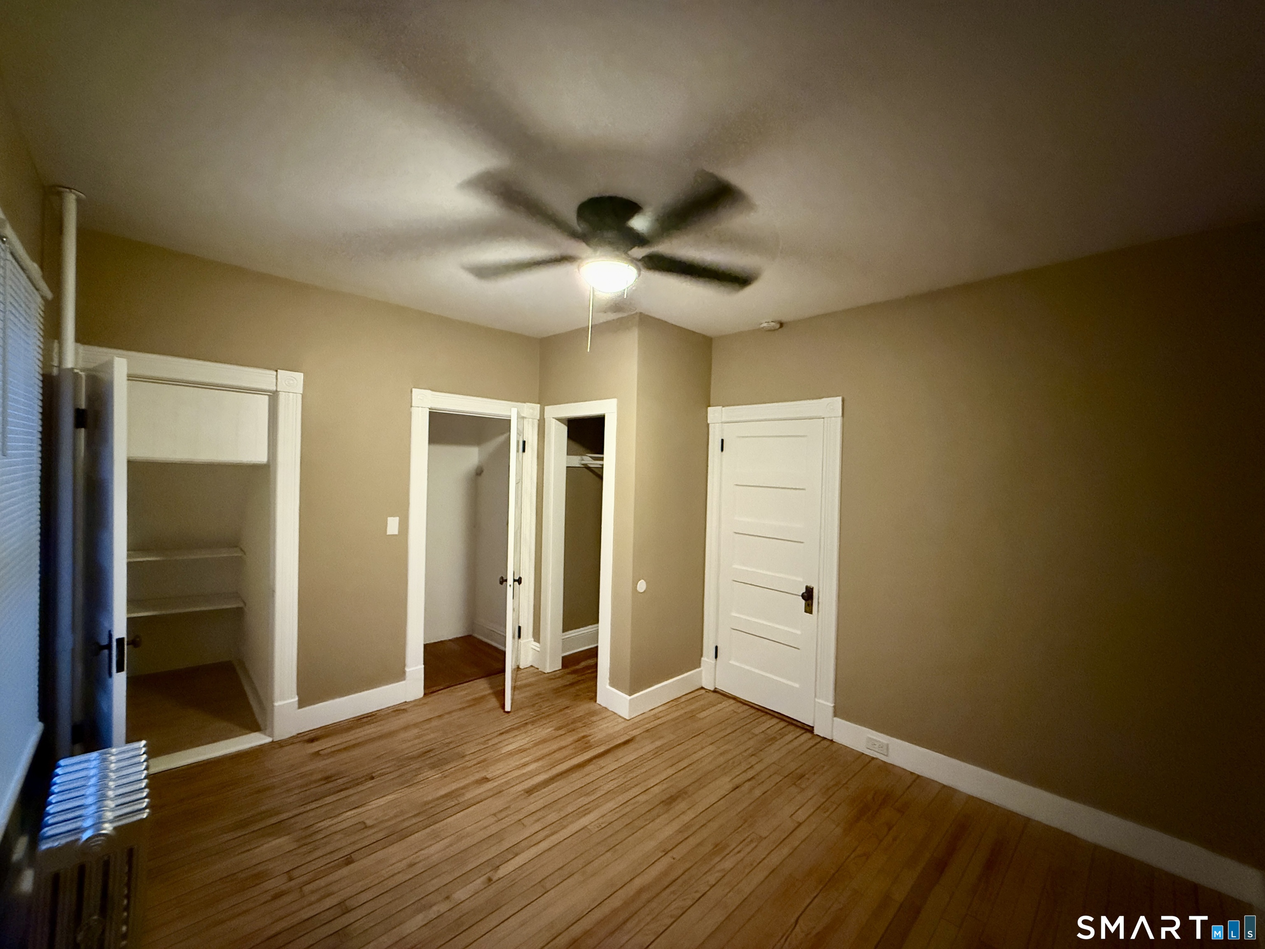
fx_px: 512
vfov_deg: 85.7
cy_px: 474
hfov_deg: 102.1
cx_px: 632
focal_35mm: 14
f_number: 2.2
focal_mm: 2.22
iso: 1600
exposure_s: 1/40
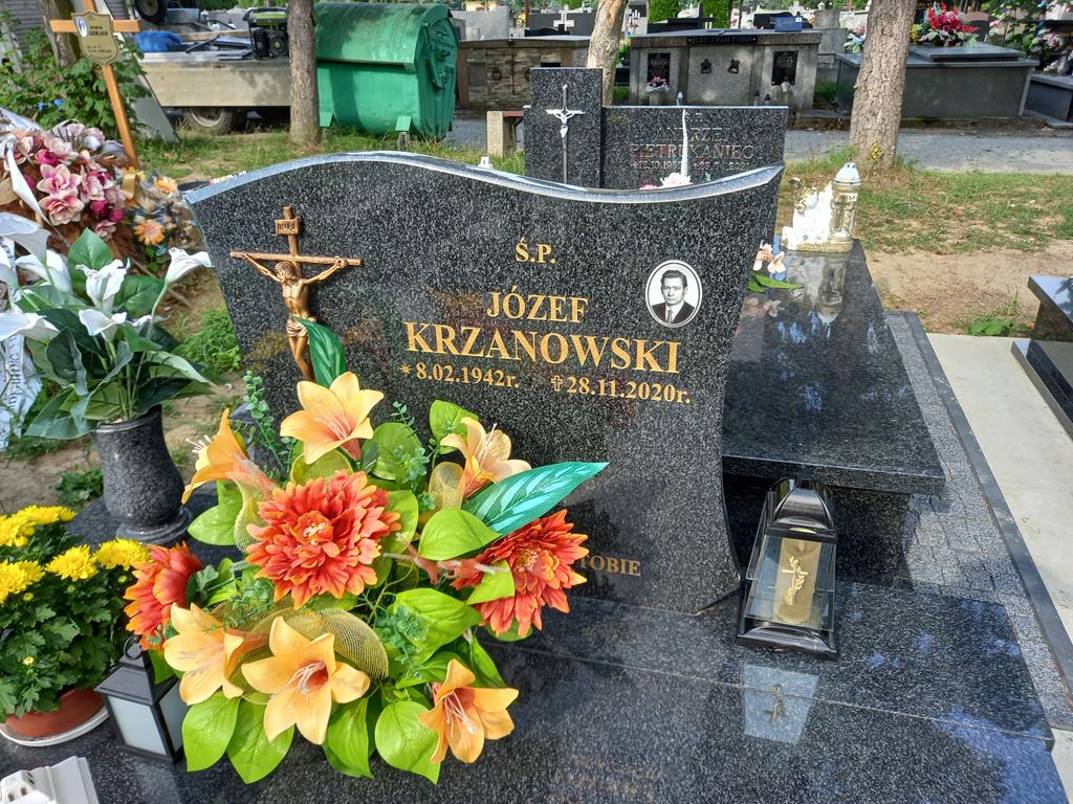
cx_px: 536
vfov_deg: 54.9
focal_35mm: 25
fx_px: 775
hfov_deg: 69.4
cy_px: 402
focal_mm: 4.6
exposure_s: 1/163
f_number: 2
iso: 25
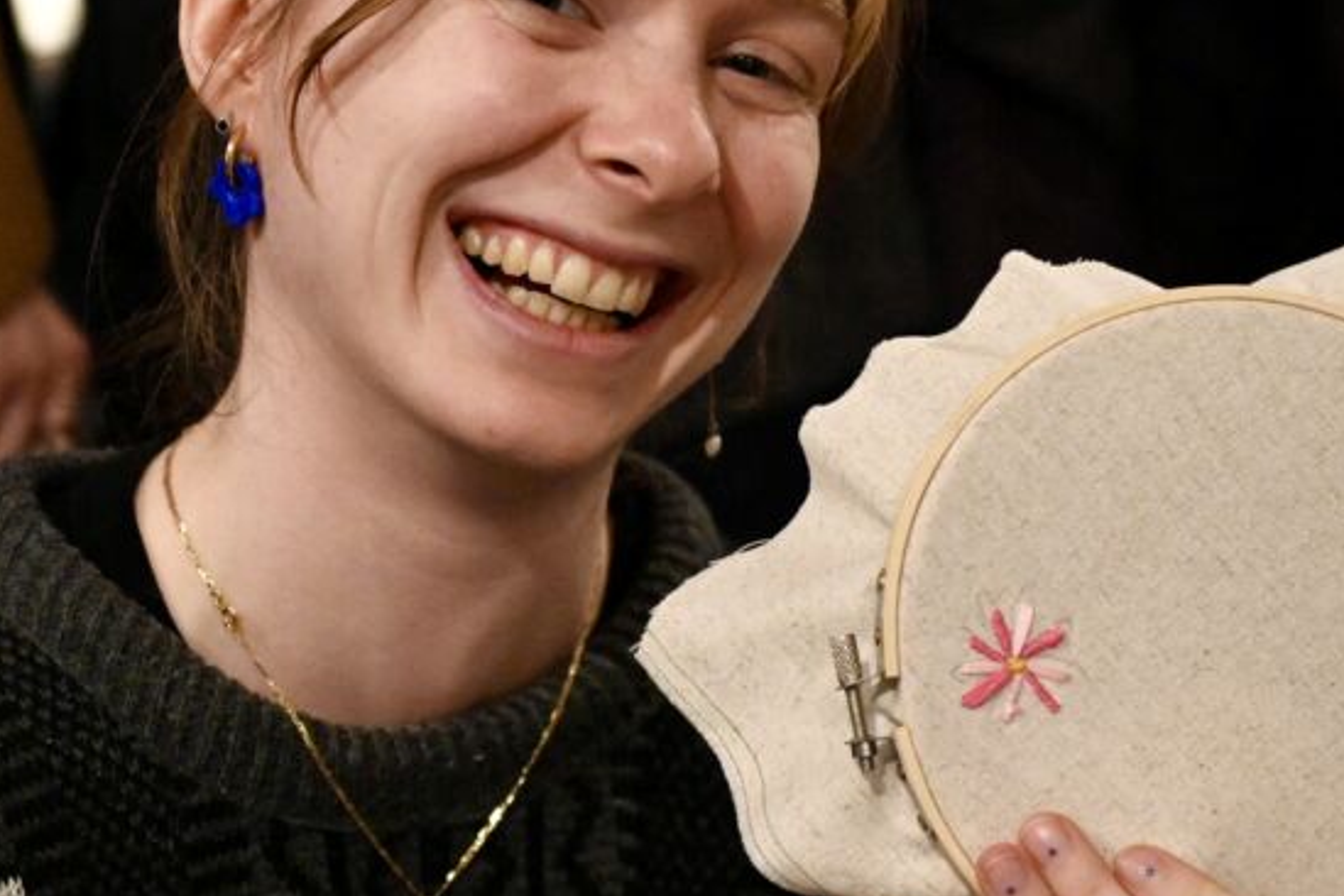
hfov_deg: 19.4
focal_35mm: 105
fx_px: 3920
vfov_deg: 13.0
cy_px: 372
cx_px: 825
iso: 4000
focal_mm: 48
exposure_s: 1/250
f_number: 3.2
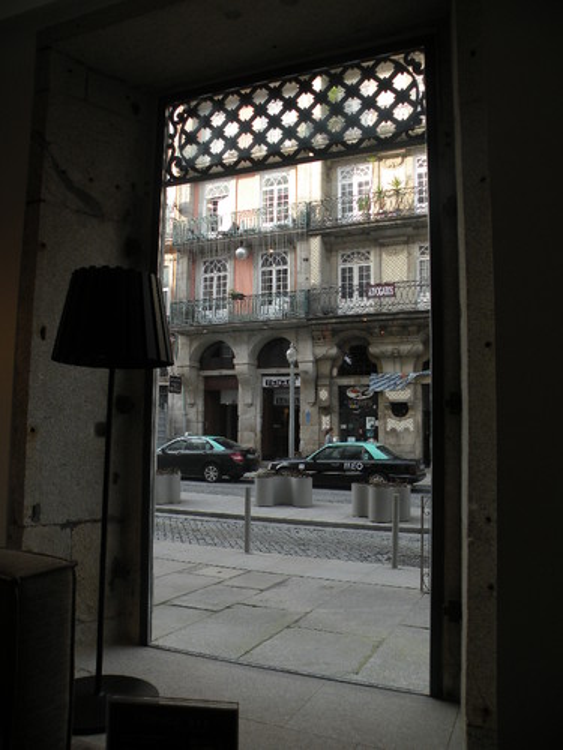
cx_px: 282
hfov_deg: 51.4
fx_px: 586
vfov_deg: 65.3
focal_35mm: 27
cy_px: 375
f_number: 2.8
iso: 64
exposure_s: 1/126
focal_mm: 4.7
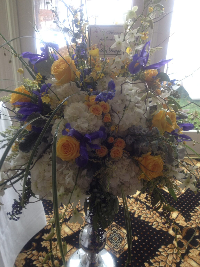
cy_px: 134
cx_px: 100
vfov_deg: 52.6
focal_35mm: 35
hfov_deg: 40.7
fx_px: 270
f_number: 2.4
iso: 50
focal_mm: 4.28
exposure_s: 1/24
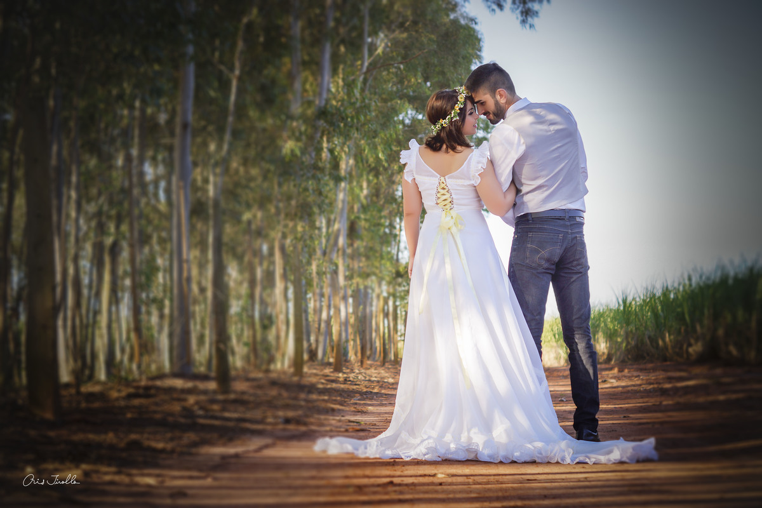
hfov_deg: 27.0
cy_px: 254
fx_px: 1587
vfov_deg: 18.2
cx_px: 381
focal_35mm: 75
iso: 100
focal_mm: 50
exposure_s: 1/400
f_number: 2.8
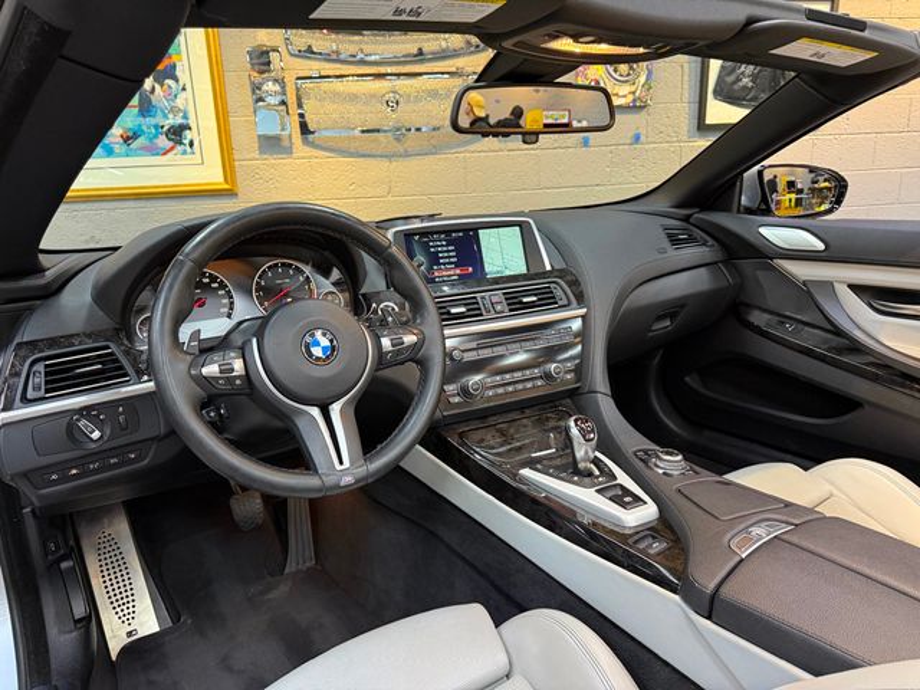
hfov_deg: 71.6
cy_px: 345
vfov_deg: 56.8
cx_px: 460
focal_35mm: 24
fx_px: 638
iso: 320
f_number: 1.78
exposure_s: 1/60
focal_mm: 6.76
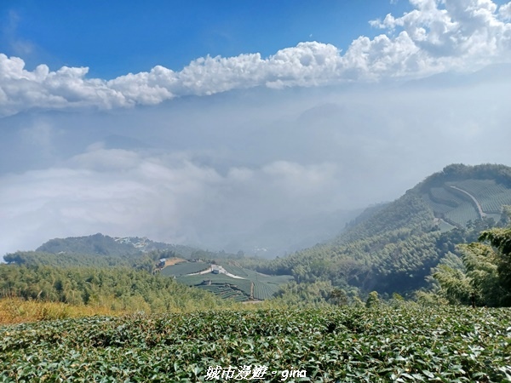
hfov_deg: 69.4
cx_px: 256
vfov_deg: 54.9
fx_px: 369
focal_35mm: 25
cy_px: 192
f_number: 1.8
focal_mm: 4.6
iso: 32
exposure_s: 1/729
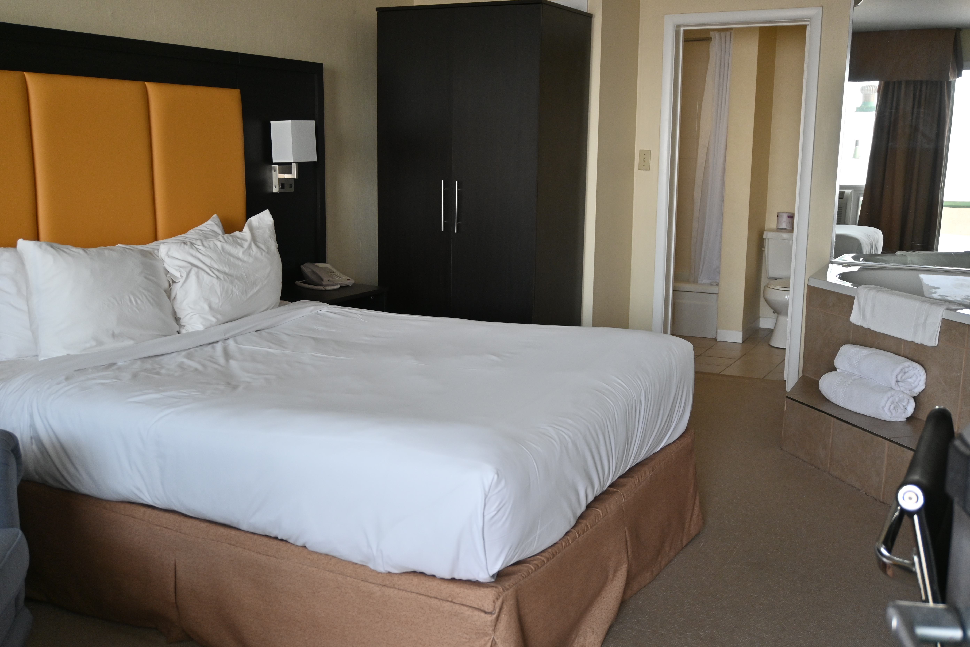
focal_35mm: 37
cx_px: 485
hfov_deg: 52.2
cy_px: 324
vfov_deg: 36.2
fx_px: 990
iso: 400
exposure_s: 1/200
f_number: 4.2
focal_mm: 24.5
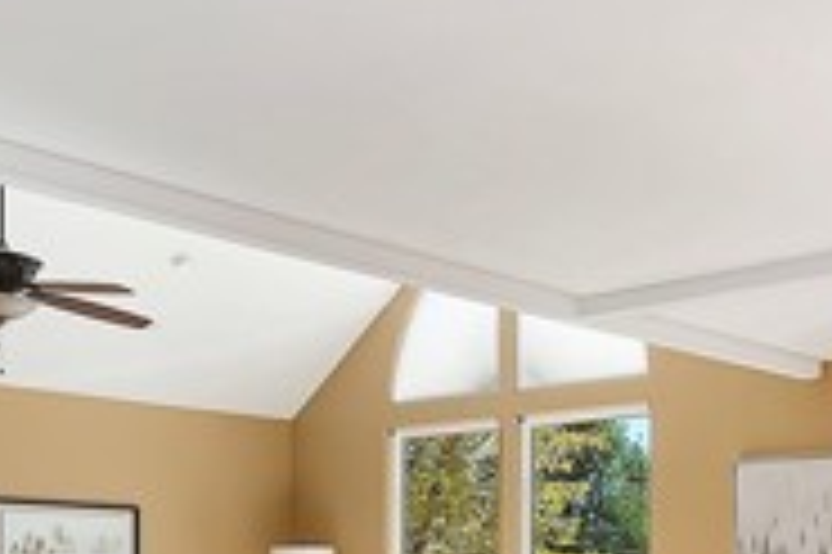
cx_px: 742
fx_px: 1201
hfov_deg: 36.0
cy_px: 579
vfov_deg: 24.5
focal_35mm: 52
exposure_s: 1/30
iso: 100
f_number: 8
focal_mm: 10
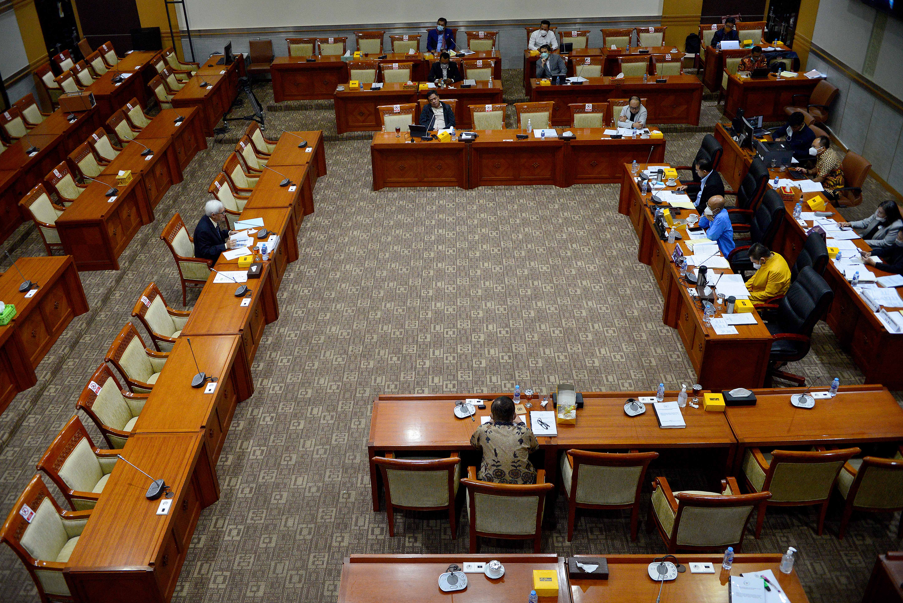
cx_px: 455
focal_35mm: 31
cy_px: 296
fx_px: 778
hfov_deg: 60.3
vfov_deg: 42.4
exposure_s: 1/160
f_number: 4.5
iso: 3200
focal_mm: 30
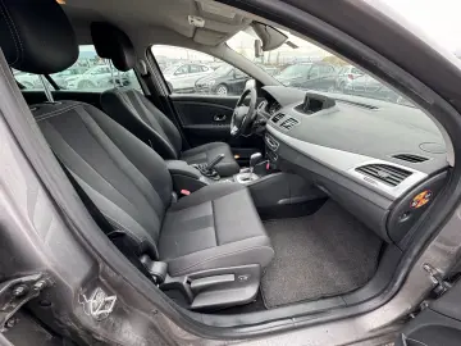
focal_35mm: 14
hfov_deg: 102.1
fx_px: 186
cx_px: 230
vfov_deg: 85.7
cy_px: 173
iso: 200
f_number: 2.2
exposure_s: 1/99
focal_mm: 2.22
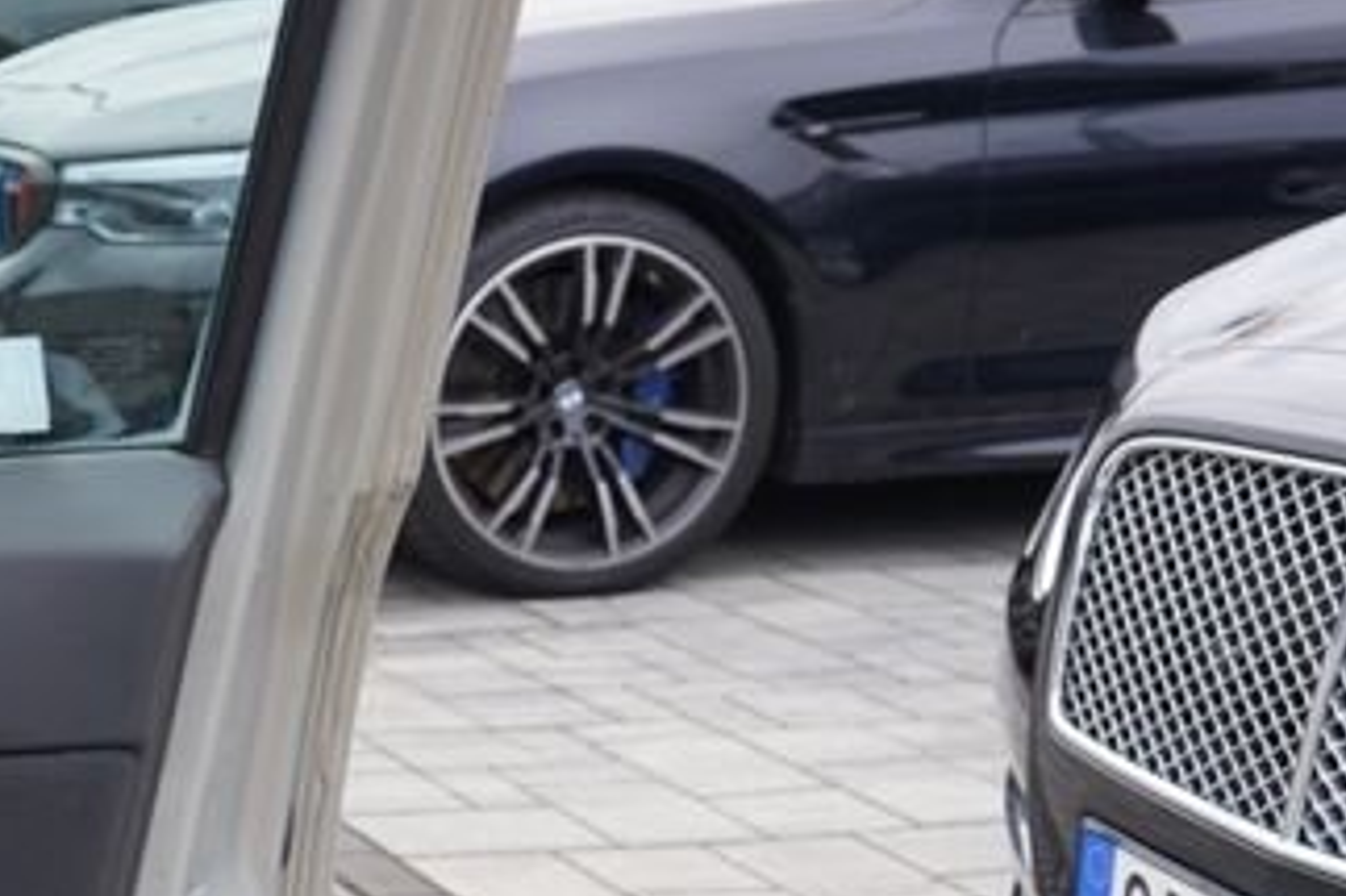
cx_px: -713
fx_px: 3438
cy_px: 606
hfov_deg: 19.2
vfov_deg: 14.8
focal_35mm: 92
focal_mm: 29
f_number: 4.5
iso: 100
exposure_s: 1/80
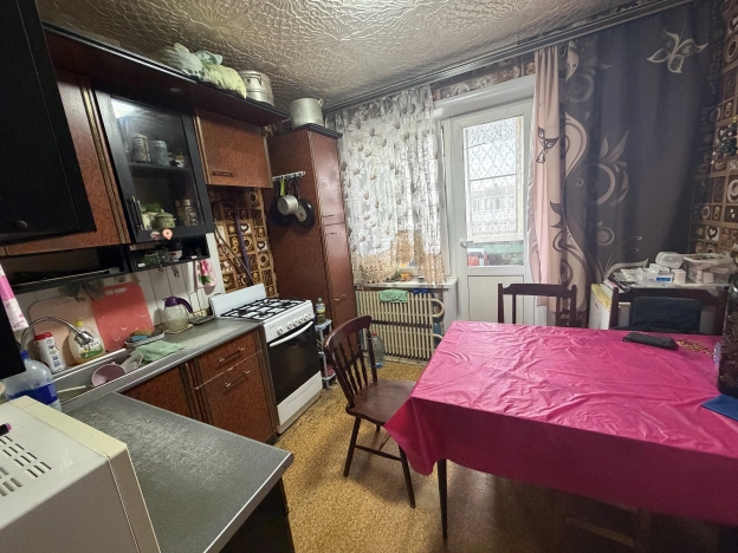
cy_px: 276
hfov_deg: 102.1
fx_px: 298
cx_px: 369
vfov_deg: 85.7
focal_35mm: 14
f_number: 2.2
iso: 500
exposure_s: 1/50
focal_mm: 2.22
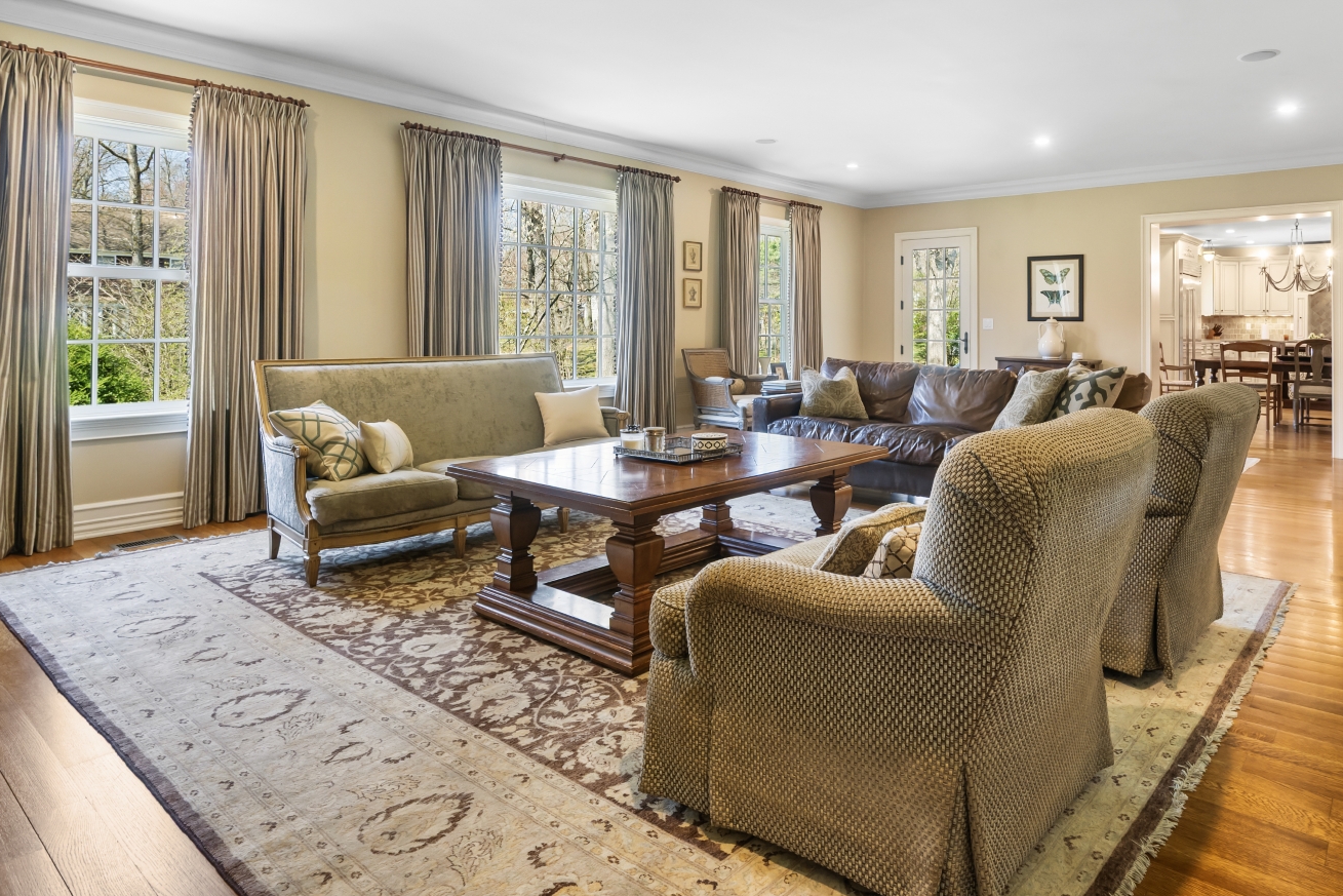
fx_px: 821
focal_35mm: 22
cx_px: 778
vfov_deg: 56.3
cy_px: 320
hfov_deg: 78.0
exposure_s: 1.3
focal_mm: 16
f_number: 9
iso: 400
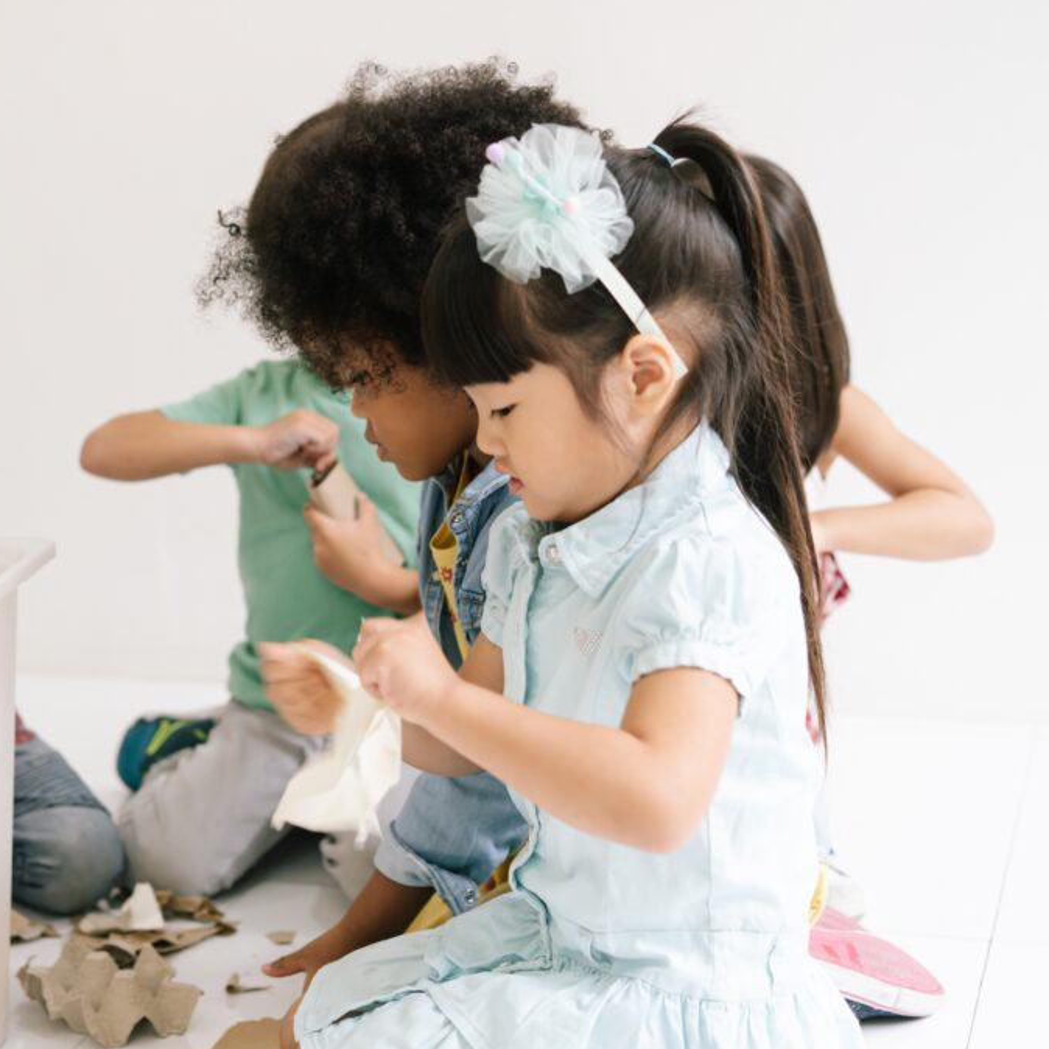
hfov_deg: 24.0
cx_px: 254
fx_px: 2434
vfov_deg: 24.3
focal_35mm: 71
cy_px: 525
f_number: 3.2
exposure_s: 1/160
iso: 640
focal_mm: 55
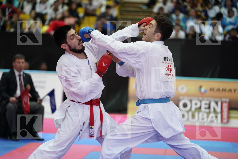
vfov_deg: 10.1
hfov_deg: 15.1
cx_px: 119
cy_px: 80
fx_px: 899
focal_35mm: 136
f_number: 2.8
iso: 6400
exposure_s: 1/1000
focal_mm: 136
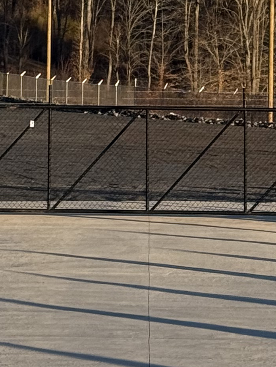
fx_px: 2221
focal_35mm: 209
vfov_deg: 9.2
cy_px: -222
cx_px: 85
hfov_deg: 7.1
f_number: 1.78
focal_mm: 6.76
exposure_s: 1/3610
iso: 64
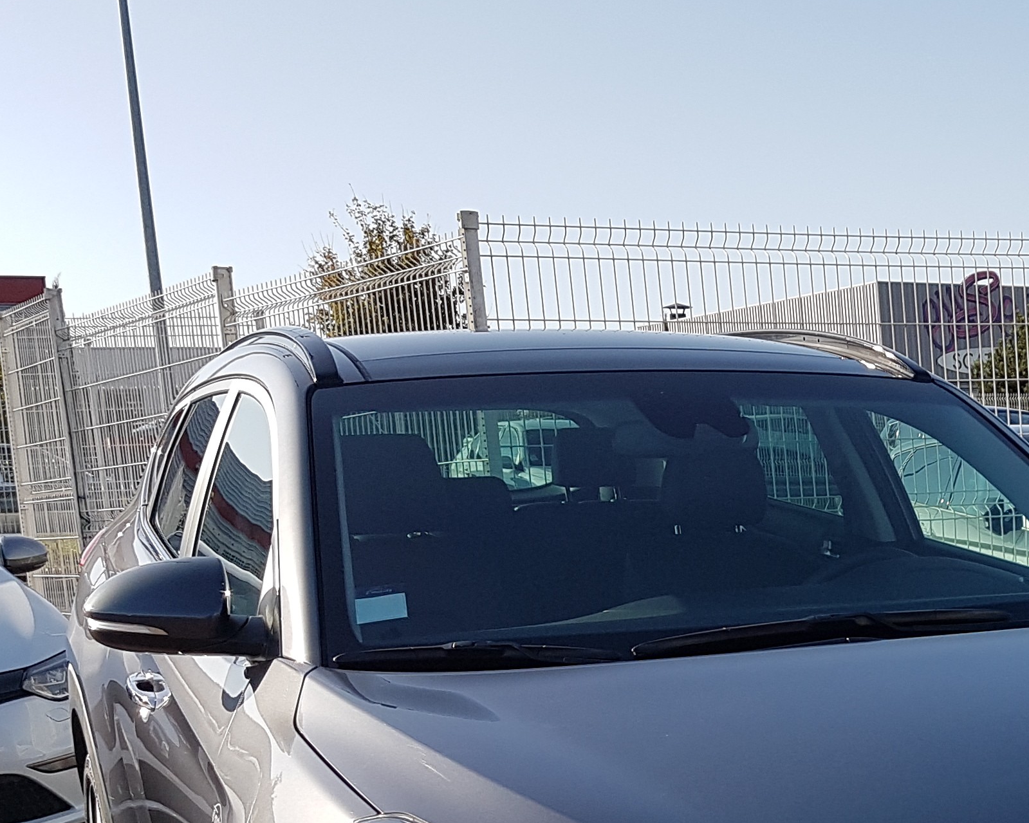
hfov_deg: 27.3
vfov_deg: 22.9
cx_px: 1106
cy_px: 820
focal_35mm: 64
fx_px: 1949
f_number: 1.7
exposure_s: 1/1540
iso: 40
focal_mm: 4.2
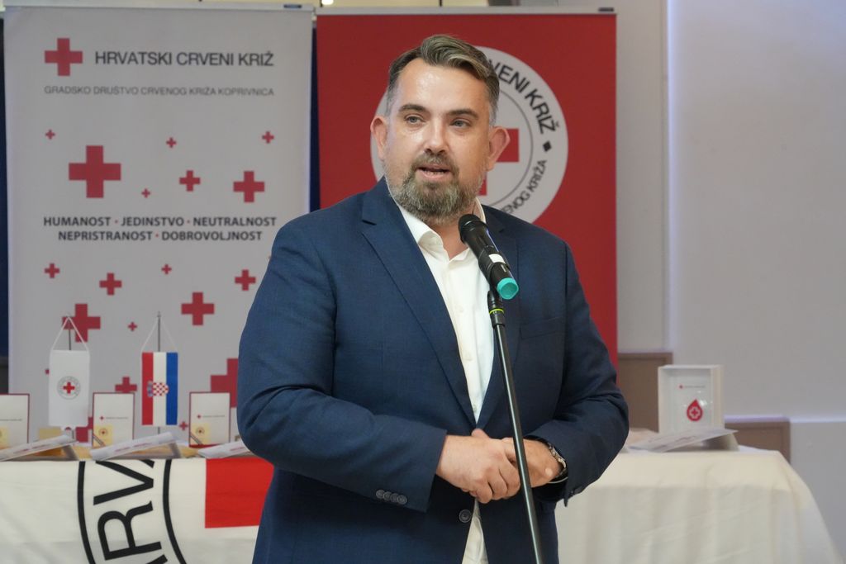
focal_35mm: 126
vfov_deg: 10.9
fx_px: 2961
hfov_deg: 16.3
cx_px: 423
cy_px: 282
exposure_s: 1/100
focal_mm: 126
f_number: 10
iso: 12800
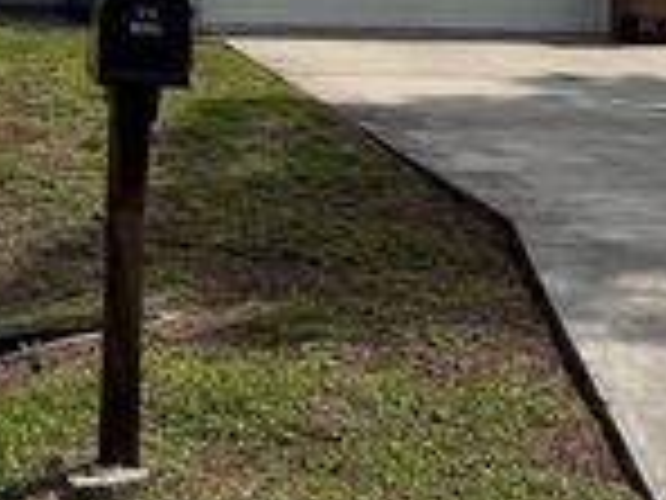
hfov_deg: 23.9
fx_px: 1558
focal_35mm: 81
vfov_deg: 17.6
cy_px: -38
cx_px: 189
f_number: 1.78
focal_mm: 6.76
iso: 80
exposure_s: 1/9091
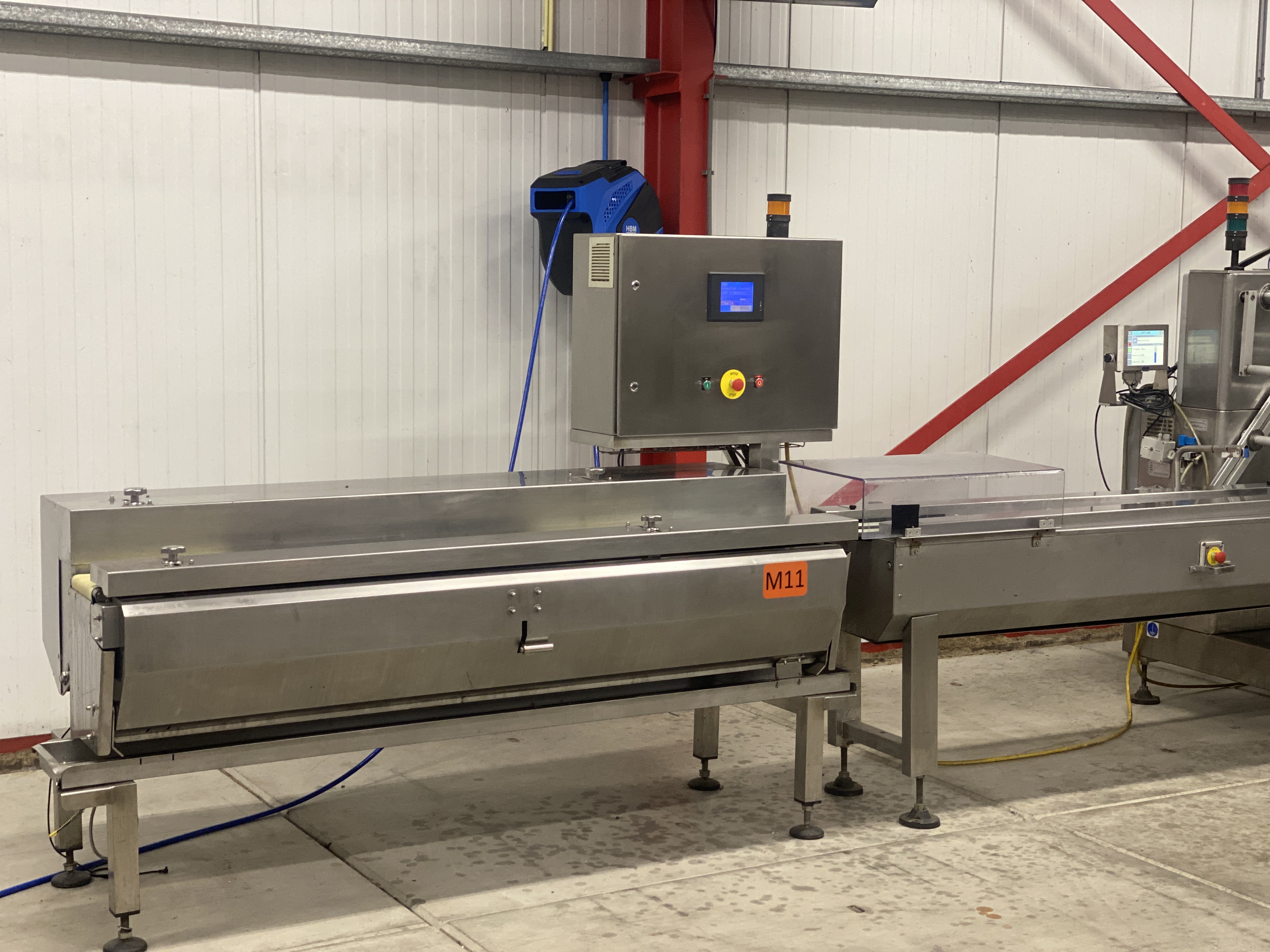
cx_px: 635
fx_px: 1908
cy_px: 476
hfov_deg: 36.8
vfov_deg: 28.0
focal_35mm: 52
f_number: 2
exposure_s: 1/33
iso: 160
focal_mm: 6
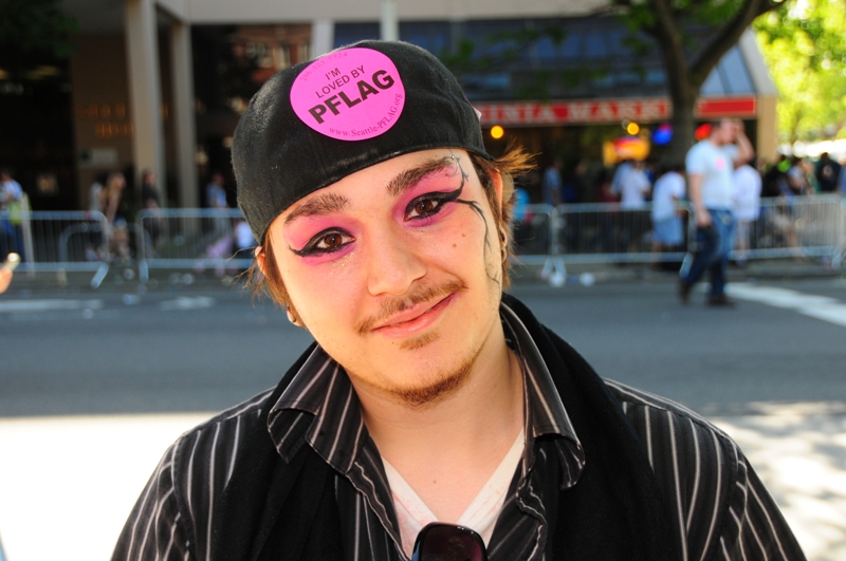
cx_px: 423
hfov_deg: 41.2
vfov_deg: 28.0
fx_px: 1126
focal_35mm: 48
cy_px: 280
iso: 200
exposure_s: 1/160
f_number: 4.2
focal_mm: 32
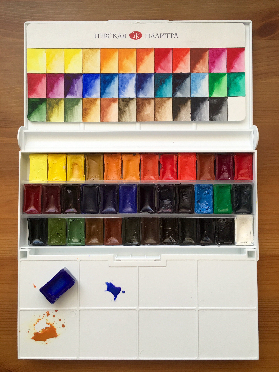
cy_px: 186
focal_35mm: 29
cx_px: 140
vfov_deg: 61.7
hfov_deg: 48.2
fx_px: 312
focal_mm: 4.15
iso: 25
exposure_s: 1/15
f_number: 2.2
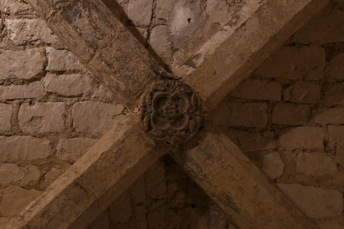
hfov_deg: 39.6
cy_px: 114
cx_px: 172
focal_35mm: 50
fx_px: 478
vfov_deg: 27.0
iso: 64
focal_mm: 50
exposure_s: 10
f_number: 11
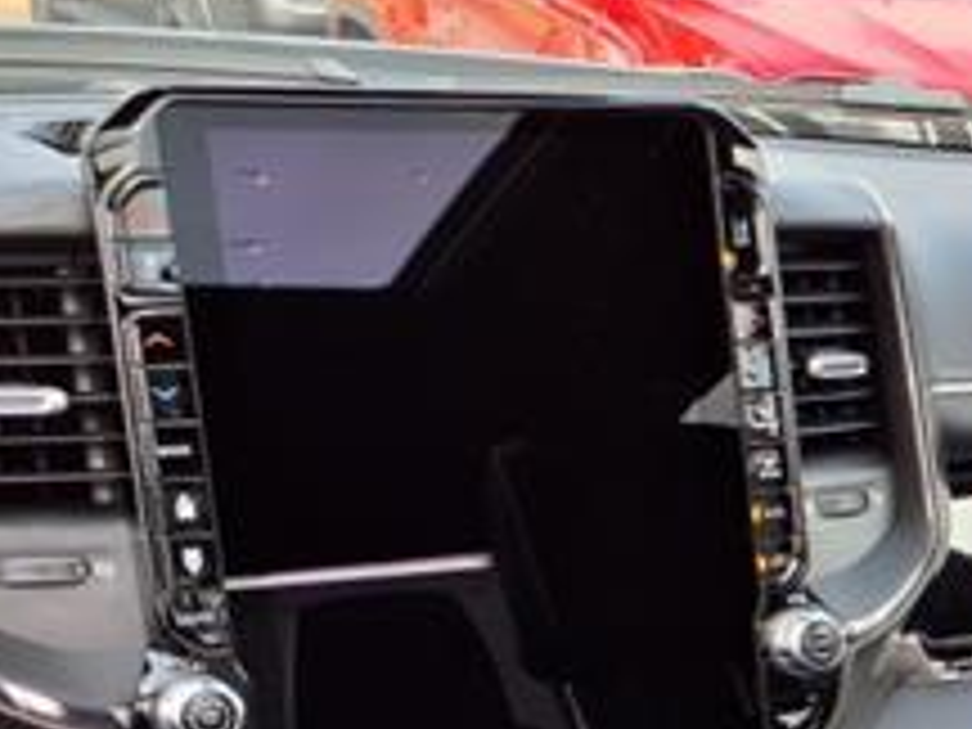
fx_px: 2246
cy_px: 770
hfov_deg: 21.6
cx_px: 1328
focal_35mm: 80
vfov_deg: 17.9
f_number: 1.9
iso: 40
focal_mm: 3.58
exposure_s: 1/143
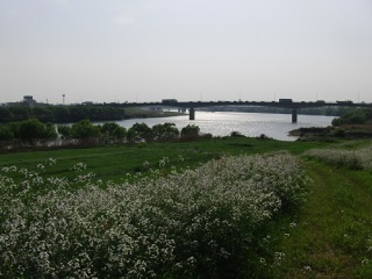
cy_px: 140
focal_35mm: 37
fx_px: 398
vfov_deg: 38.7
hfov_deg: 50.1
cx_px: 186
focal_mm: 6.42
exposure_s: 1/800
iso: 100
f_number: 8.5
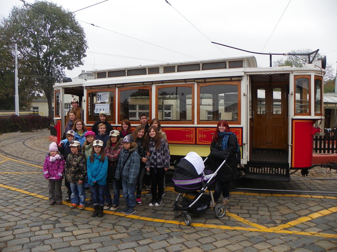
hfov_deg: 67.3
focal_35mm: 26
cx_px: 168
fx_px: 253
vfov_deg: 53.1
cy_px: 126
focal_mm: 4.6
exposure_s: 1/160
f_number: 3.2
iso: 64
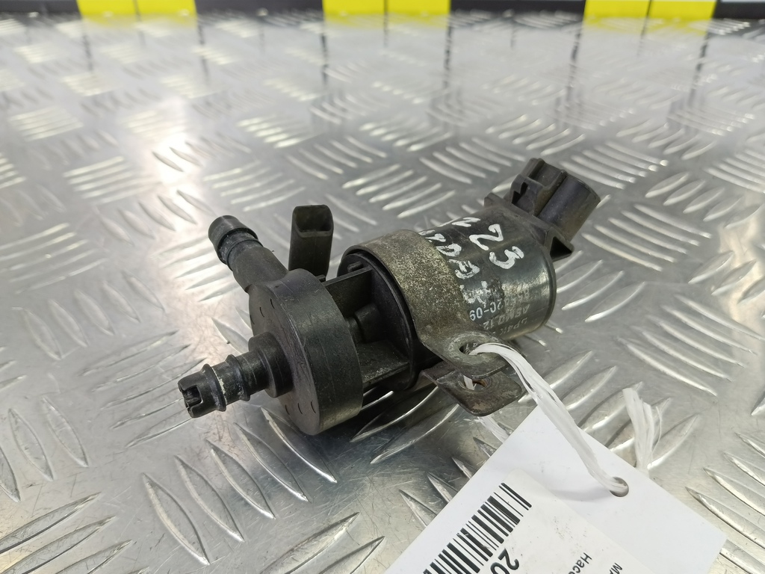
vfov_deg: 58.9
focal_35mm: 23
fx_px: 508
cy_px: 287
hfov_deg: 73.9
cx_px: 382
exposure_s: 1/50
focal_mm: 4.11
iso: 164
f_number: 1.6
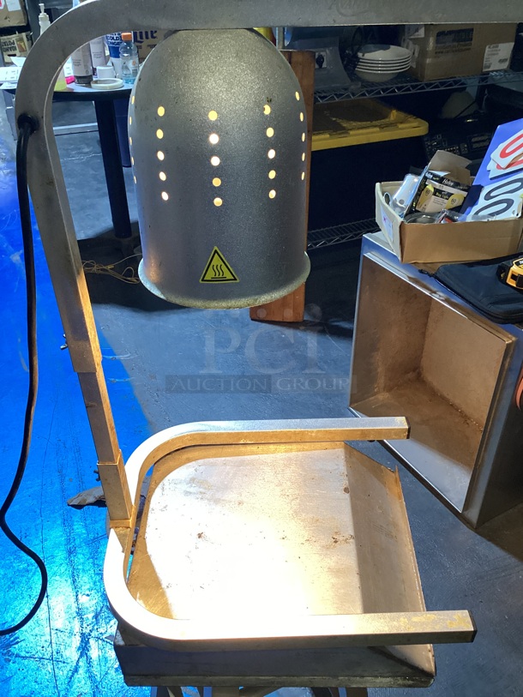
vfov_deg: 58.3
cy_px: 348
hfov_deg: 45.5
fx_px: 624
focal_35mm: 31
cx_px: 262
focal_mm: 3.3
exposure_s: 1/60
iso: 200
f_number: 2.4
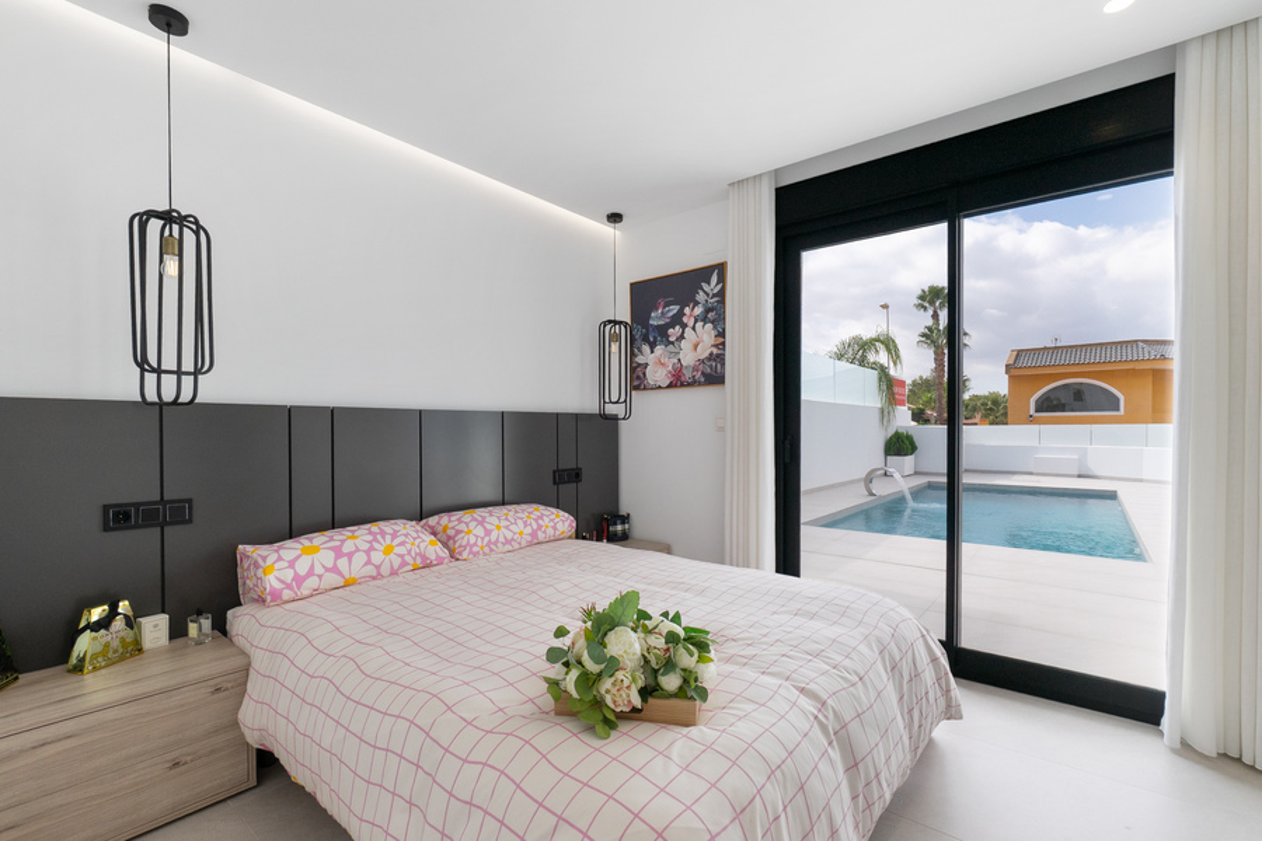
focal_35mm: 15
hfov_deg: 100.4
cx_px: 631
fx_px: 526
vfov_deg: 77.3
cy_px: 420
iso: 320
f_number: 8
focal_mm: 10
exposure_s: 1/80
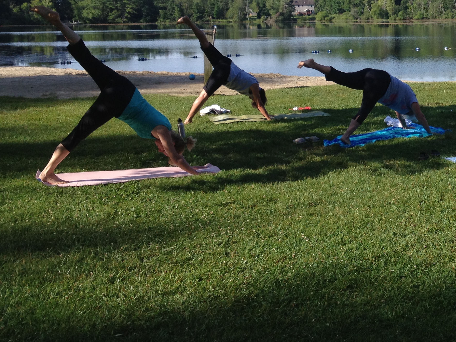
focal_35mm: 65
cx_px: 383
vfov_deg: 22.1
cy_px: 39
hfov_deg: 29.0
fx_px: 856
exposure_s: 1/1004
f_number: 2.4
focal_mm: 4.28
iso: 50
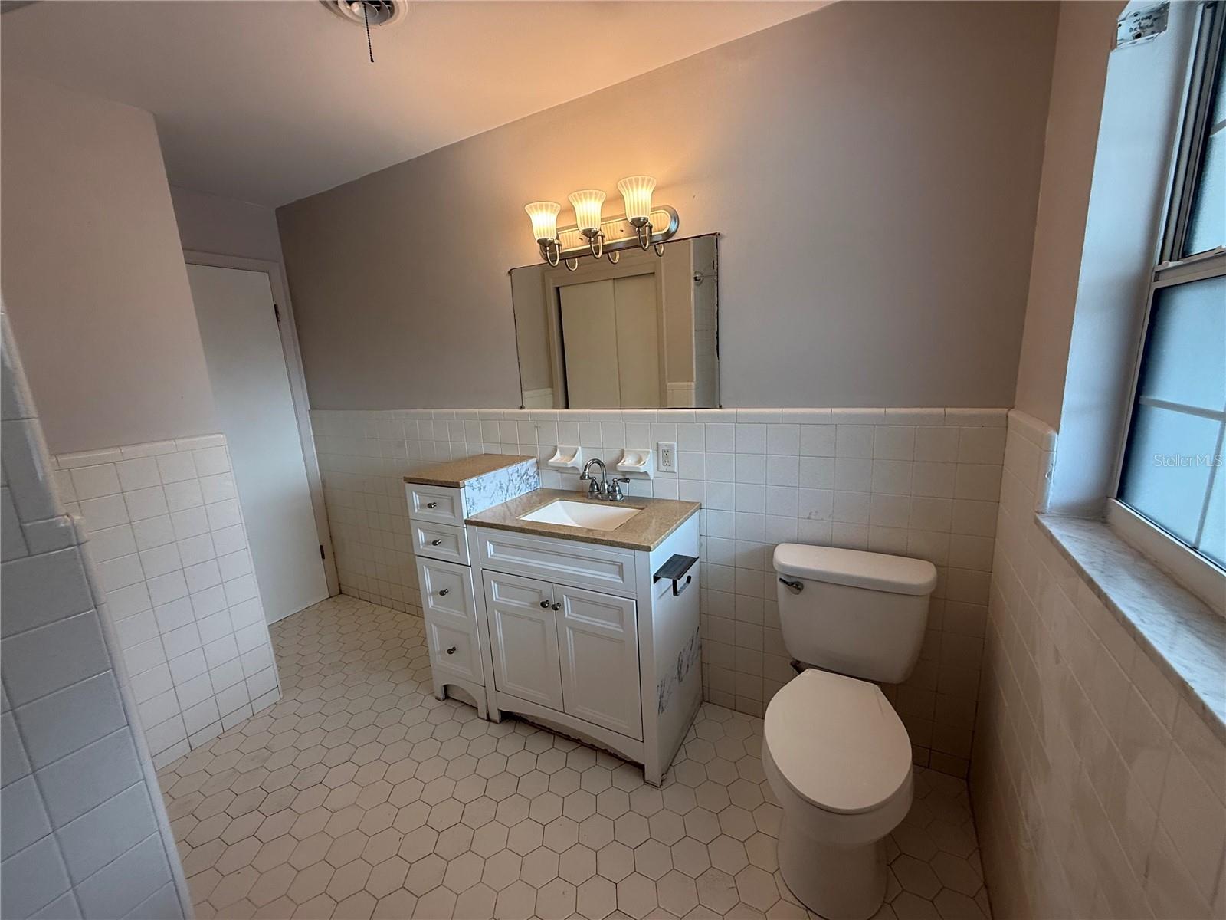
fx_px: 496
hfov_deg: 102.1
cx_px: 613
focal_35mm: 14
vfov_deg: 85.7
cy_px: 460
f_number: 2.2
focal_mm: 2.22
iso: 125
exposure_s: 1/120
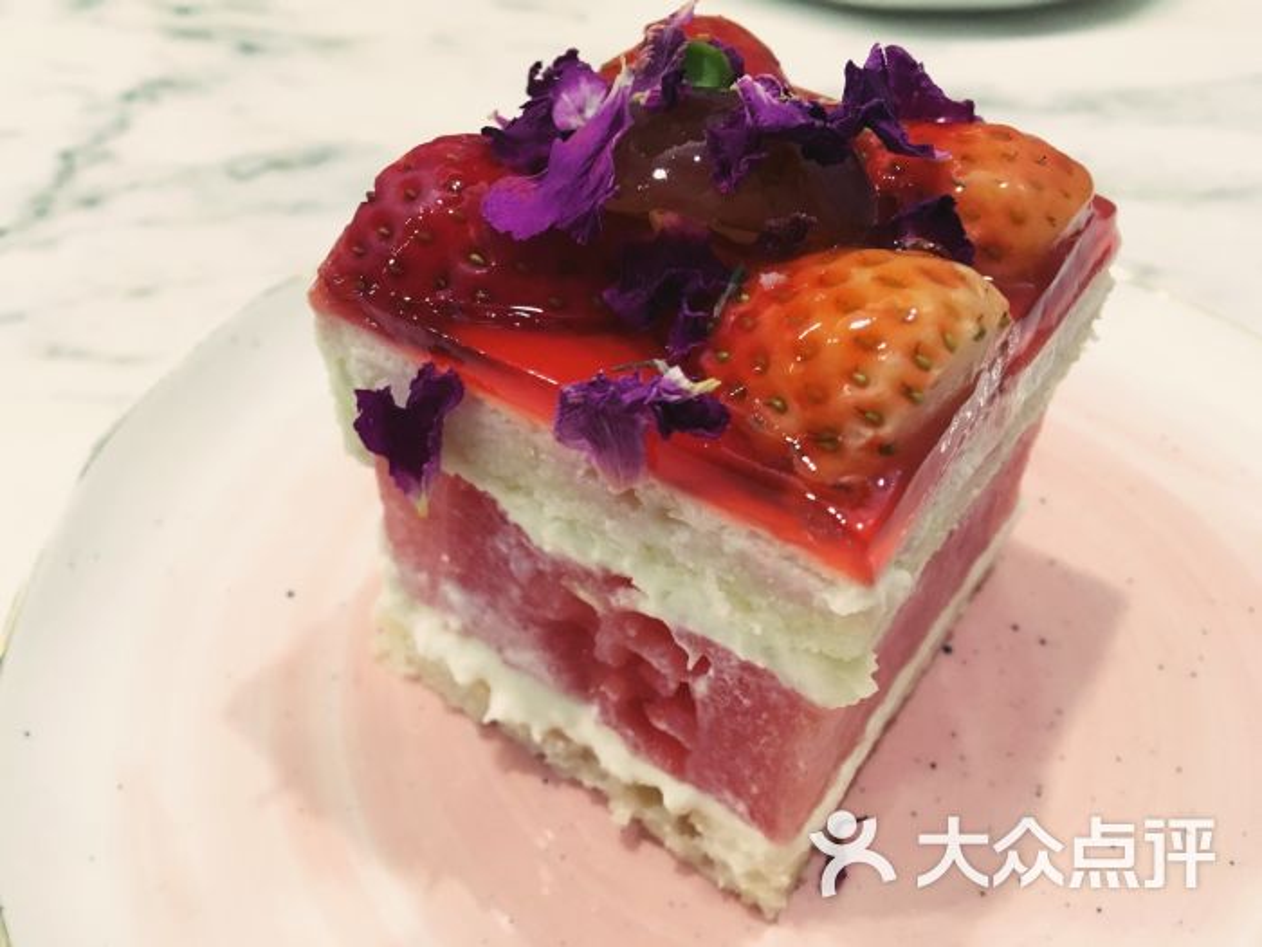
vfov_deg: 48.2
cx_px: 631
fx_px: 1057
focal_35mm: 29
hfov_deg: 61.7
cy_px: 474
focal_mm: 4.15
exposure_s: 1/25
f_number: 2.2
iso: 200
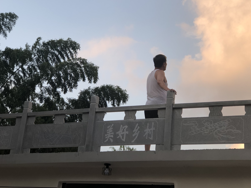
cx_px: 132
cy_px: 79
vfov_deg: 20.4
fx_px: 522
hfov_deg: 27.0
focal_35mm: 72
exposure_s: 1/120
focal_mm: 6.6
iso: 25
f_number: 2.8
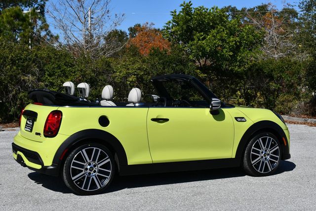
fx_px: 545
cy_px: 106
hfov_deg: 32.4
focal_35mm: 62
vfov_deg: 22.0
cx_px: 158
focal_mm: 31
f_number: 10
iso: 100
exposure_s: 1/400
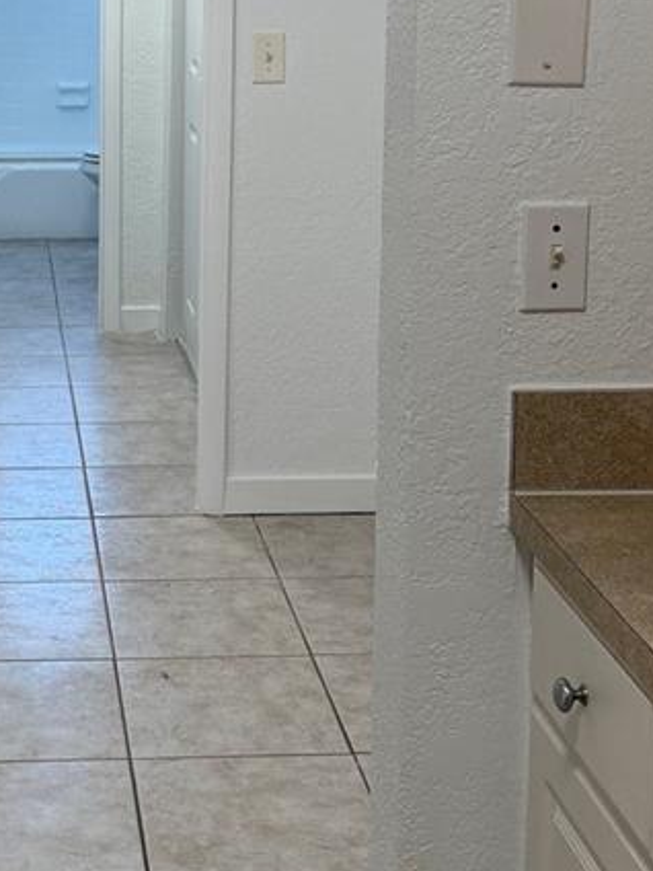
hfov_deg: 21.2
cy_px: 148
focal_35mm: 68
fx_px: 1710
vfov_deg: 27.9
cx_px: 92
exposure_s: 1/167
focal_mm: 6.76
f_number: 1.78
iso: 125
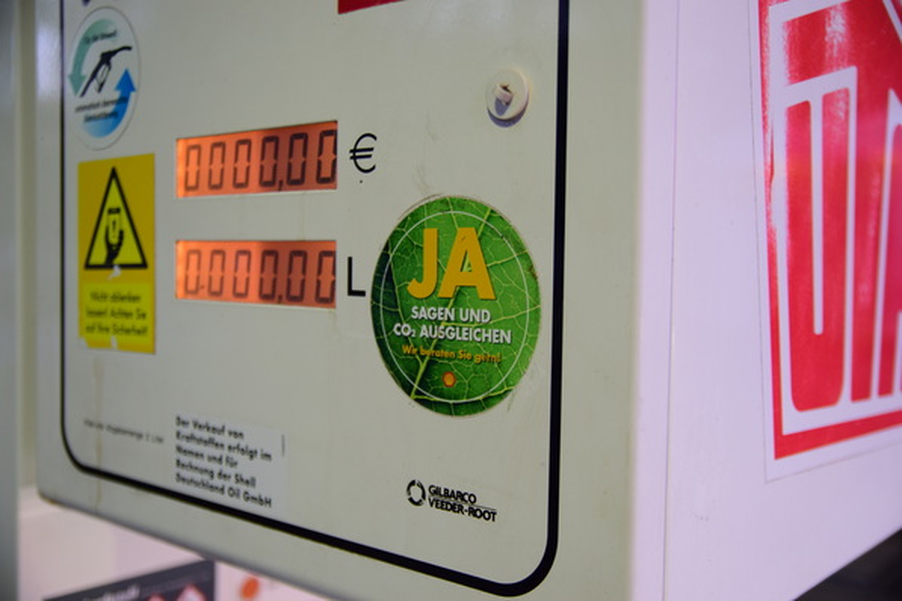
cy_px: 300
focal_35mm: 39
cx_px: 451
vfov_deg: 34.2
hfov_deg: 49.6
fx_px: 977
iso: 400
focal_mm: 26
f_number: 2.8
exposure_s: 1/80
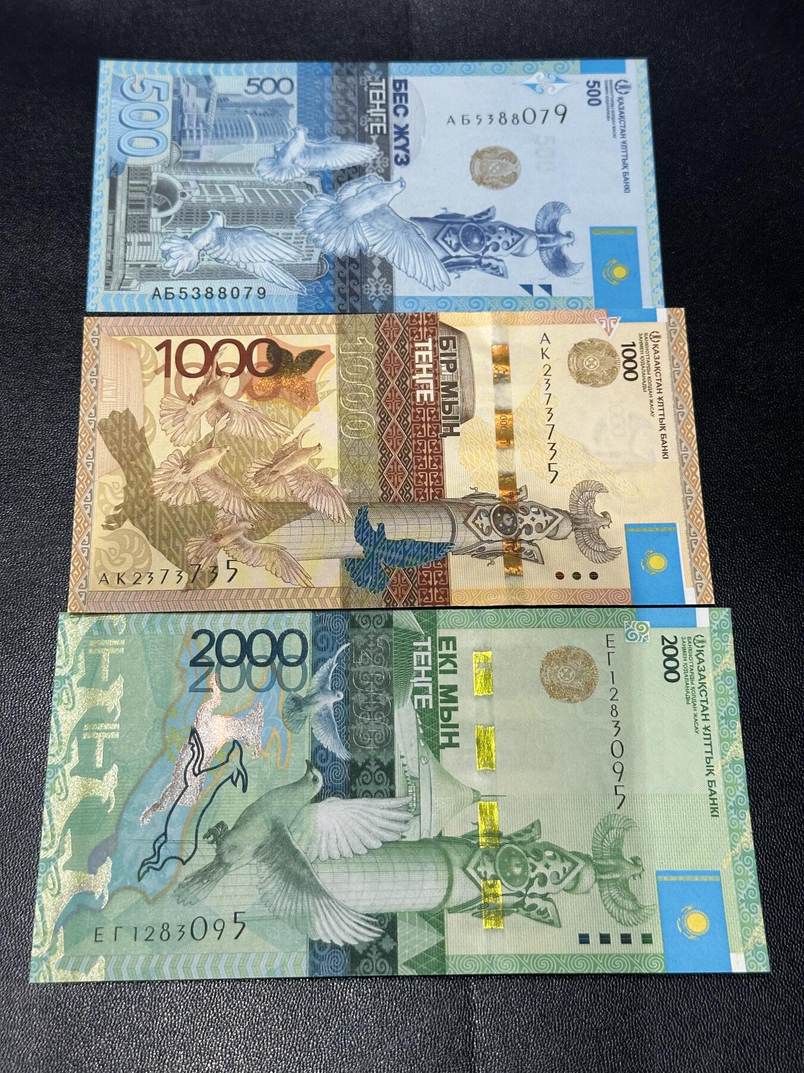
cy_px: 536
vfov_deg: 39.7
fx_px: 1486
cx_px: 402
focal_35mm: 48
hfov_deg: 30.3
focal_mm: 6.86
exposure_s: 1/50
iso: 80
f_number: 1.78
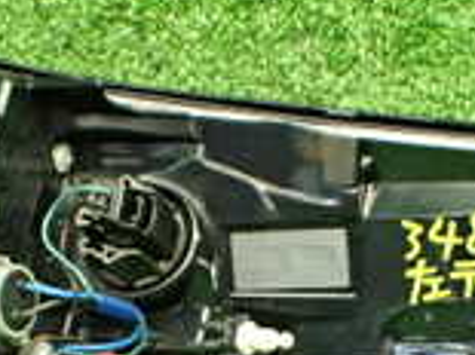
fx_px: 1591
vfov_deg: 12.6
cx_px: 267
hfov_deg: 17.0
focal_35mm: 116
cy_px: 373
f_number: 2.3
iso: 800
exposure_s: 1/60
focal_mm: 5.4
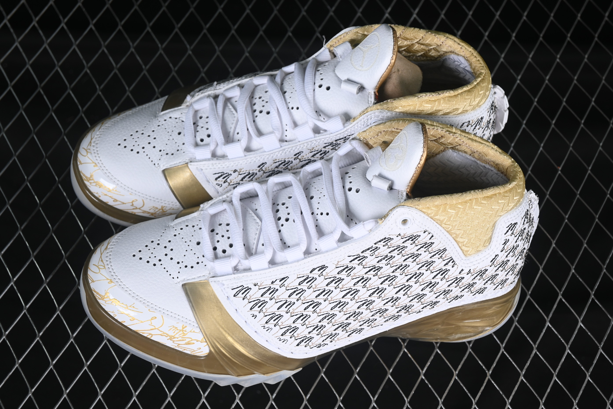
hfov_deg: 27.0
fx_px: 1277
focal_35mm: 75
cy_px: 204
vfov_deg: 18.2
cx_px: 306
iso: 160
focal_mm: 50
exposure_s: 1/60
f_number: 7.1
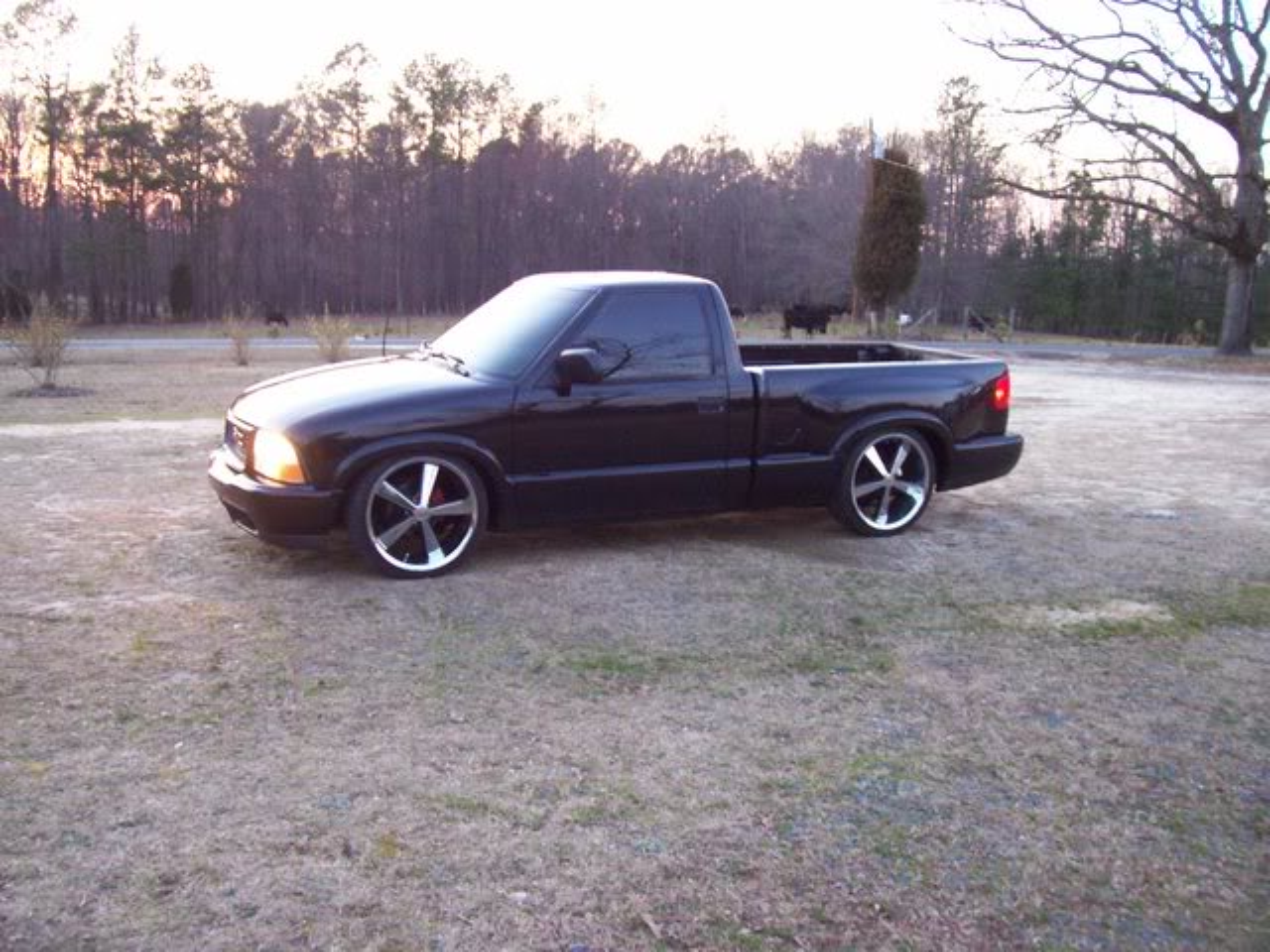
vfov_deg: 41.8
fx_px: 1247
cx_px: 635
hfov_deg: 54.0
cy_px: 476
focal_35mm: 34
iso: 160
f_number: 2.7
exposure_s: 1/11.5
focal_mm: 5.6
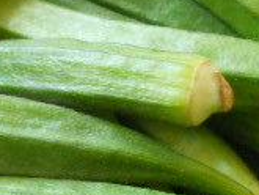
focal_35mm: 159
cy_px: 193
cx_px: 60
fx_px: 1191
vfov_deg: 9.3
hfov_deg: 12.4
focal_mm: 6.72
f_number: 3.1
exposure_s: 1/10
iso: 400
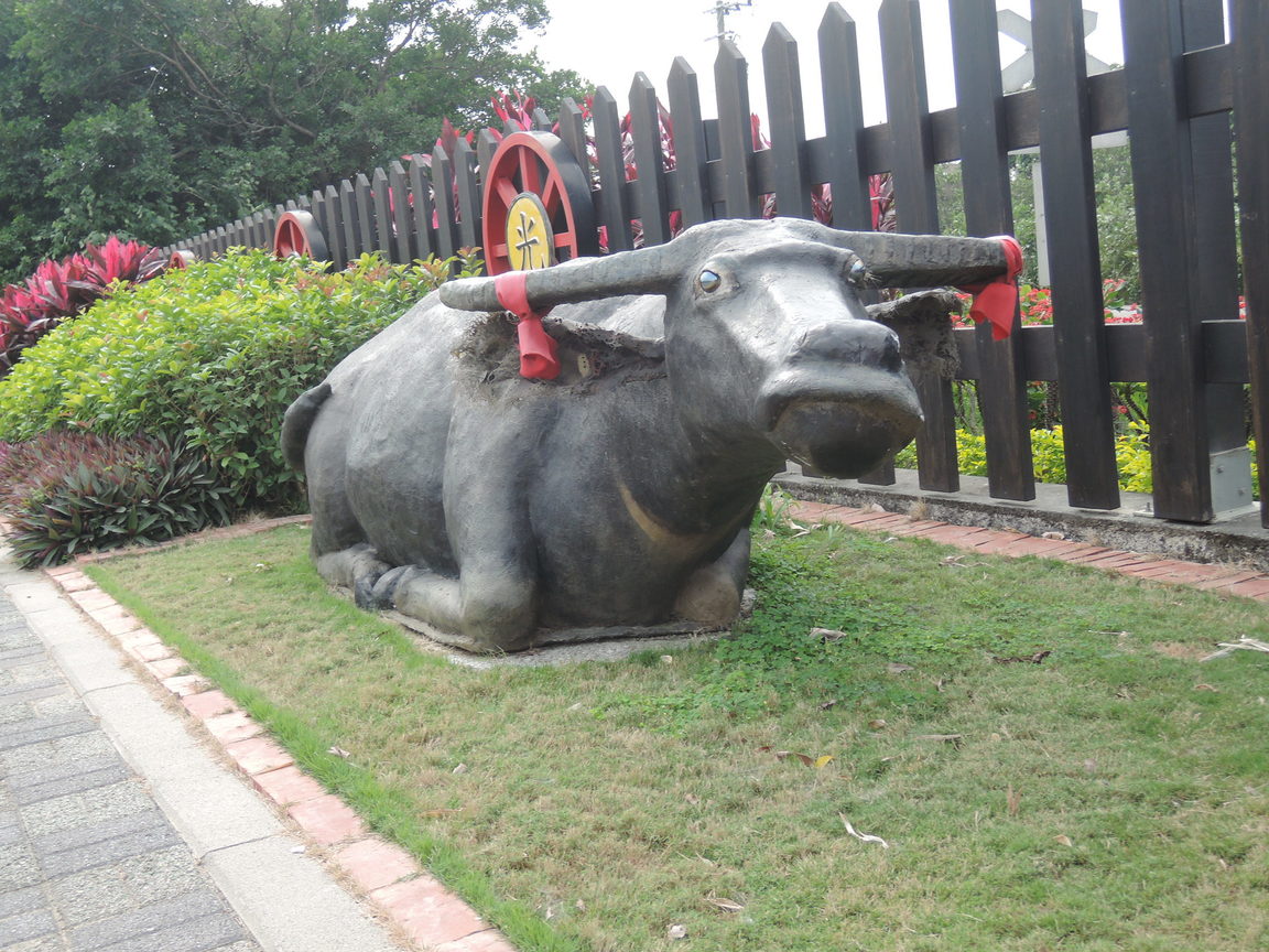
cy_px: 476
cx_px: 634
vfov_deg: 36.0
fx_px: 1466
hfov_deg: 46.8
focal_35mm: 40
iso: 125
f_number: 3.5
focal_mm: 8.6
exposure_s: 1/50
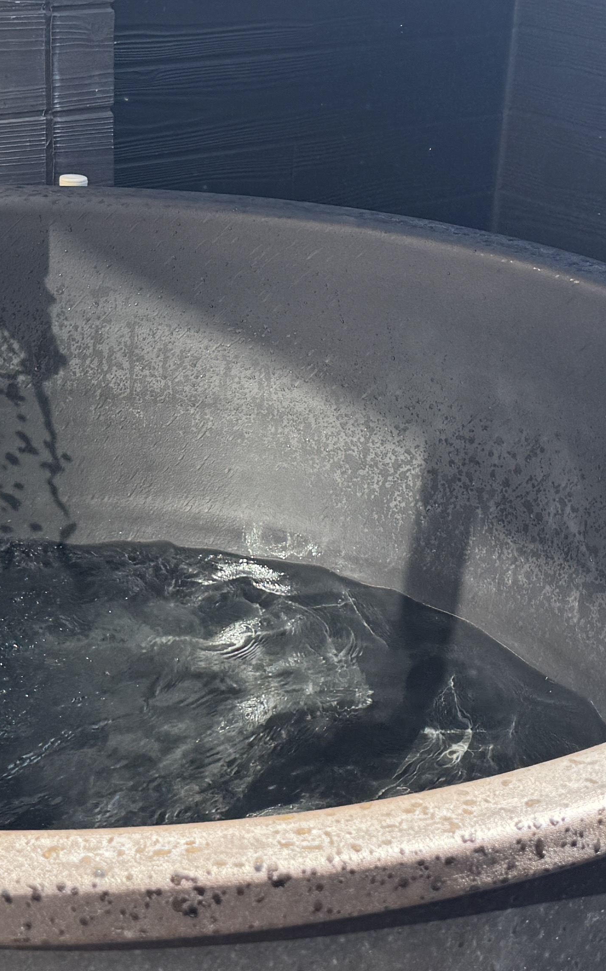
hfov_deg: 20.3
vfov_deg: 31.9
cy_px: 396
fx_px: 1692
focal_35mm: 64
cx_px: 241
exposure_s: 1/383
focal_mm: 6.76
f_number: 1.78
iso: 80
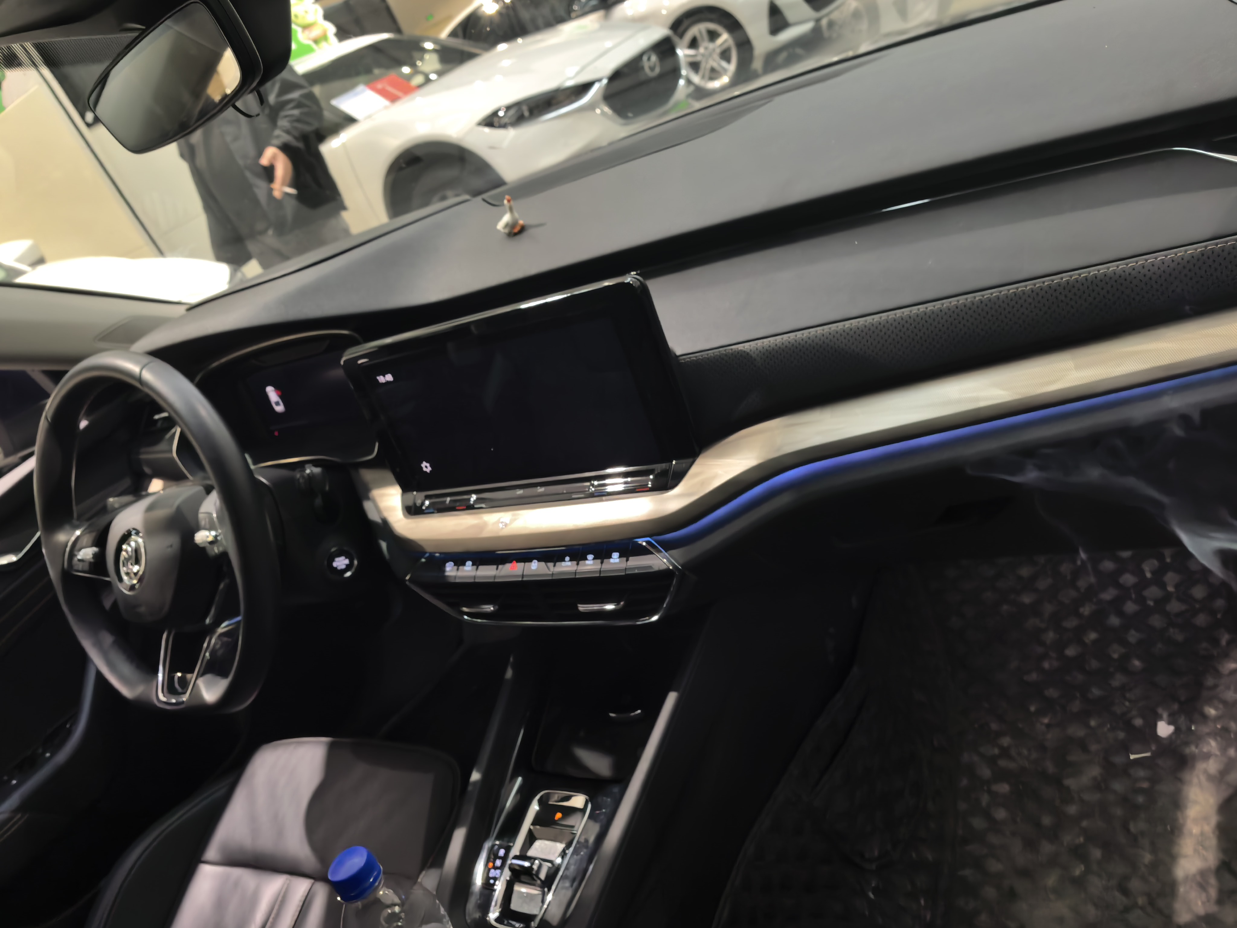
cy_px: 464
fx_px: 858
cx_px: 618
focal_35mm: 24
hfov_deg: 71.6
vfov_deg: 56.8
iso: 4000
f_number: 4
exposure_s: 1/120
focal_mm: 8.5
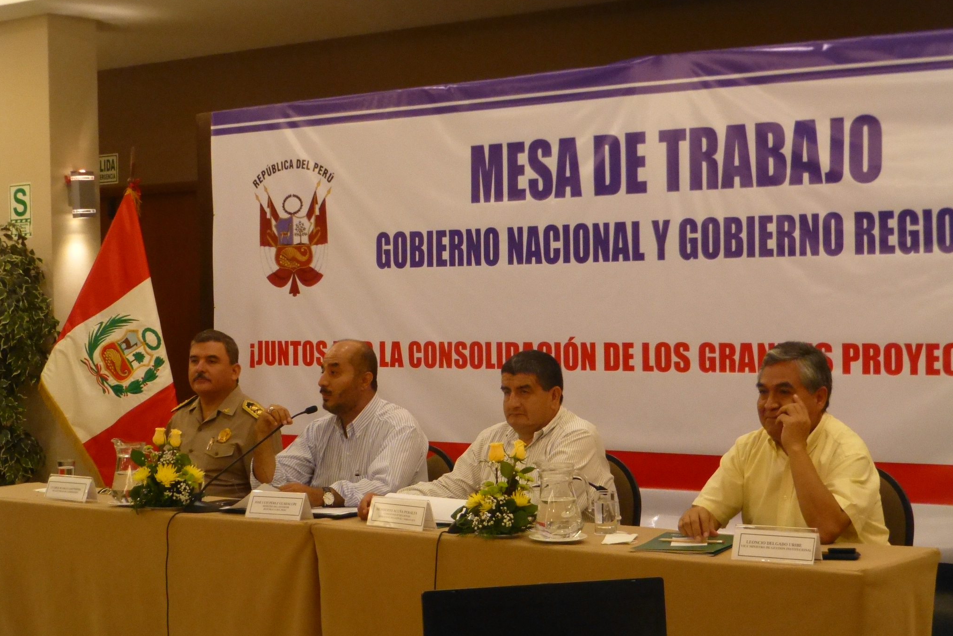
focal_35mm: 69
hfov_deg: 29.2
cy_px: 354
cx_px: 477
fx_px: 1826
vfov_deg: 19.7
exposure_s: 1/50
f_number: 4.9
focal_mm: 11.7
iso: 800
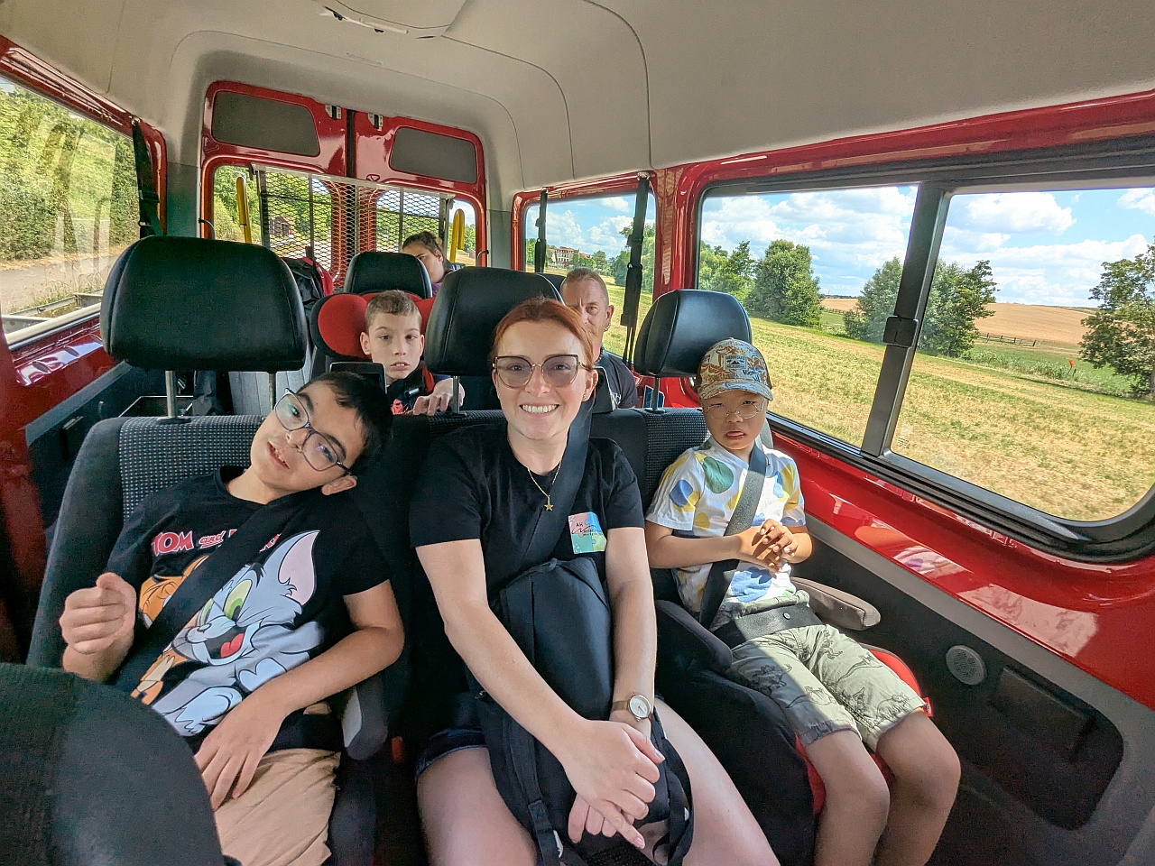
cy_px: 433
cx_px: 578
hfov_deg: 94.5
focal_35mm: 16
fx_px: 534
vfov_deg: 78.1
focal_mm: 2.35
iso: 47
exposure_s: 1/710
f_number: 2.2
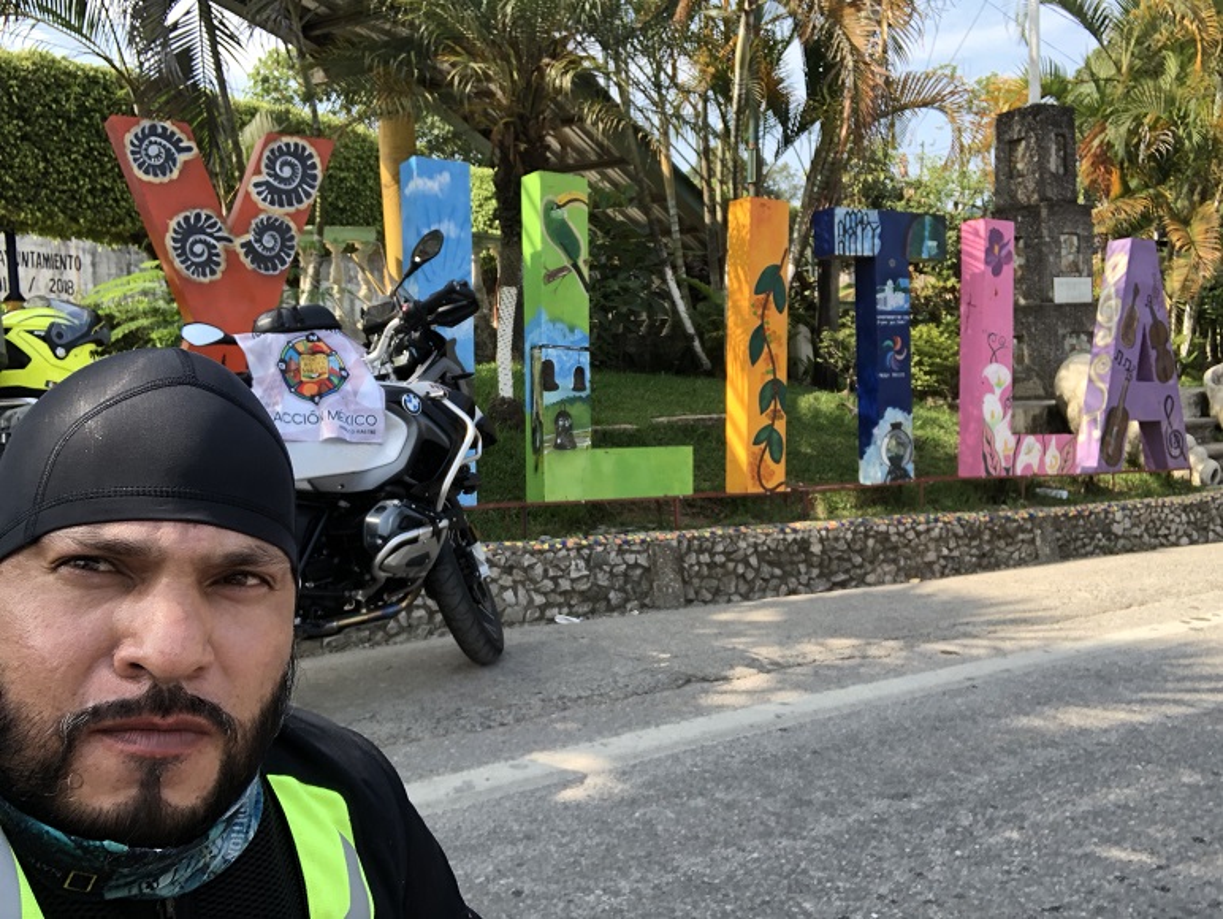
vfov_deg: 44.2
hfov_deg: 56.8
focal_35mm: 32
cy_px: 460
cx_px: 612
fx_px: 1131
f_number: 2.2
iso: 20
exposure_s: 1/130
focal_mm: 2.87
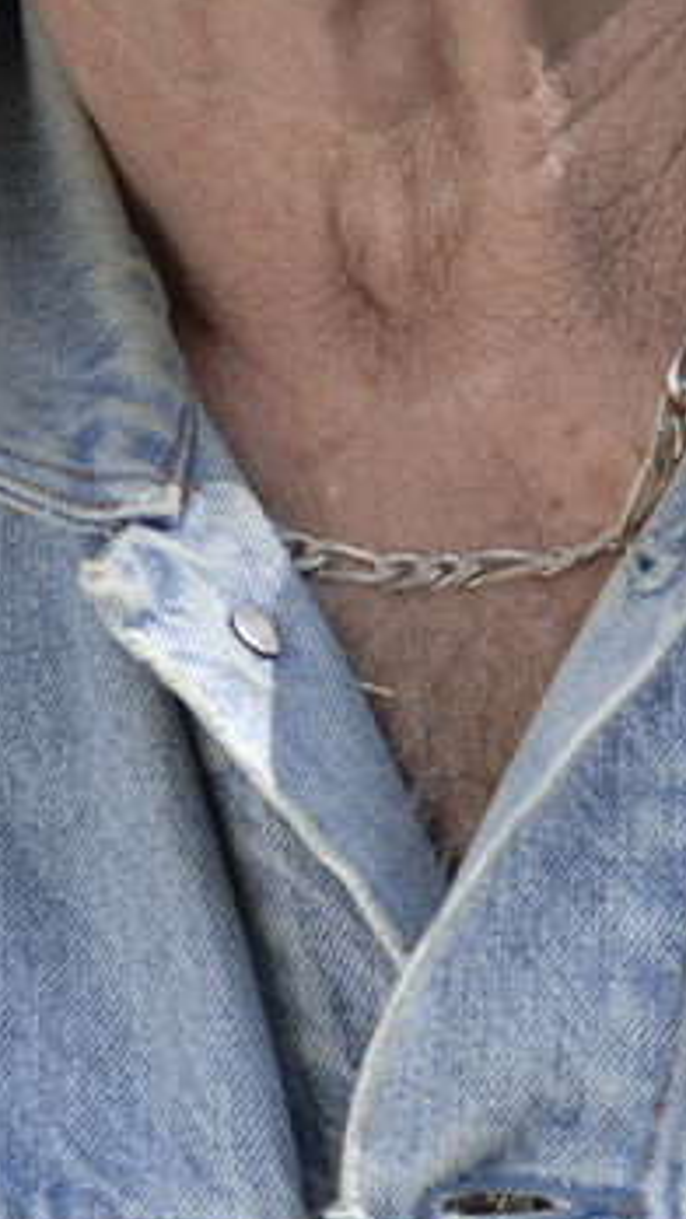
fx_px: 12130
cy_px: -375
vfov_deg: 5.7
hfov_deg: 3.2
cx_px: 394
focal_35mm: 375
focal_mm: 85
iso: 160
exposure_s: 1/100
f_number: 9
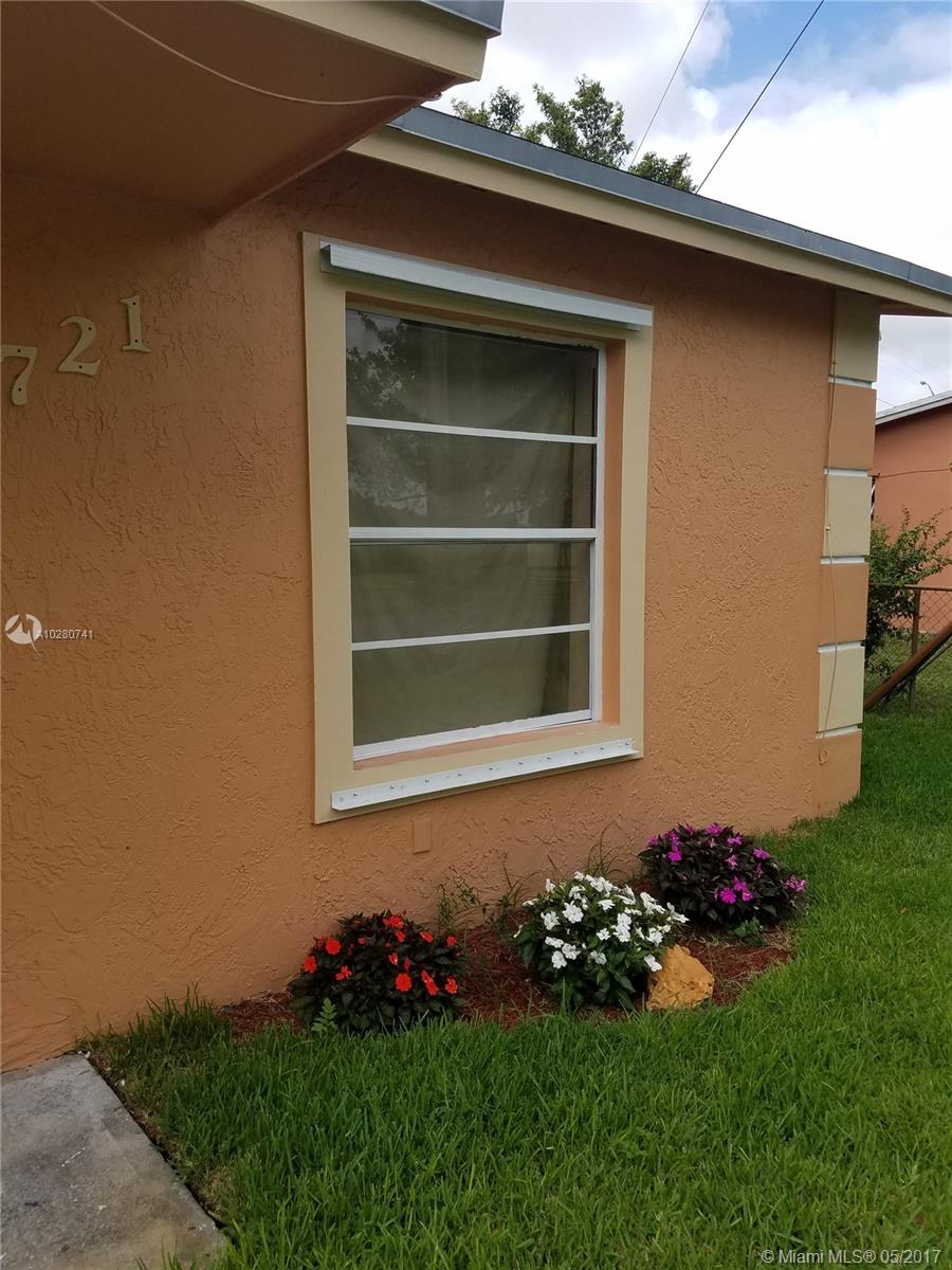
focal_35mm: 26
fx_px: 953
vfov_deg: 67.3
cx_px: 476
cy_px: 635
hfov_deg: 53.1
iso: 50
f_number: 1.7
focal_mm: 4.2
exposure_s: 1/2080
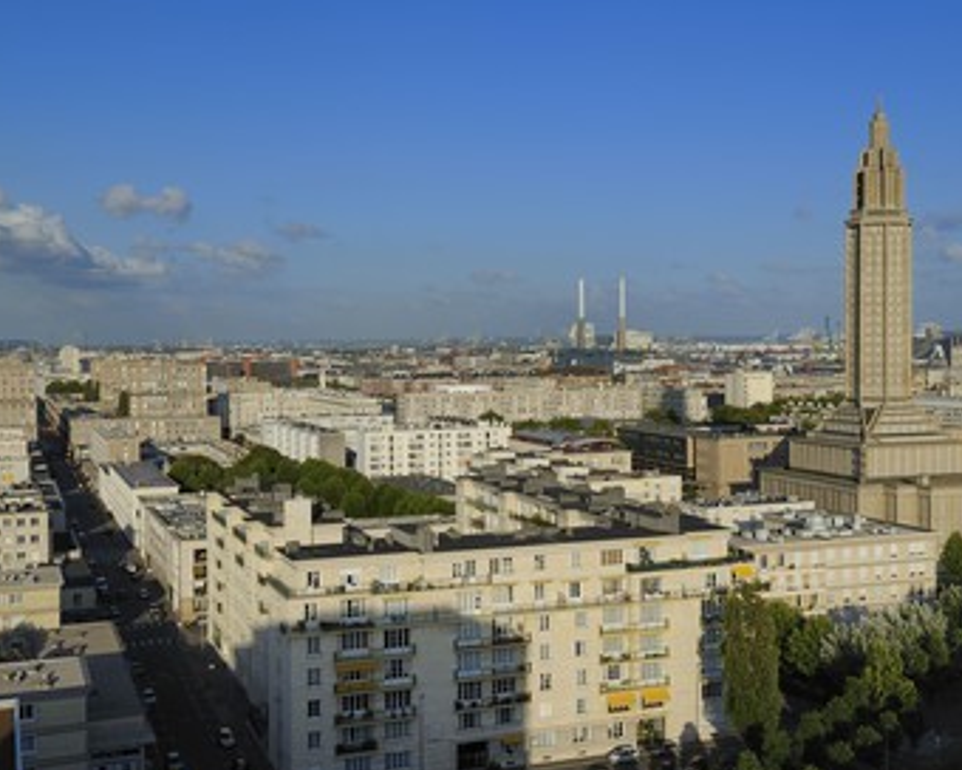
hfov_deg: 41.8
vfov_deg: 34.1
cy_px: 393
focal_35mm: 44
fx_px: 1253
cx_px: 569
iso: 200
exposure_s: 1/500
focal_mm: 38
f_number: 9
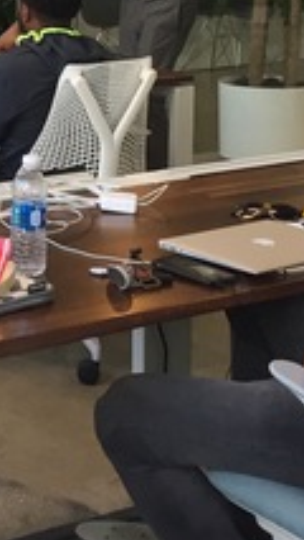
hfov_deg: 11.5
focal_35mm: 99
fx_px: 1417
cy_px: -38
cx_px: -222
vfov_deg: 20.6
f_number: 2.2
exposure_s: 1/40
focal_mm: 4.15
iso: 40
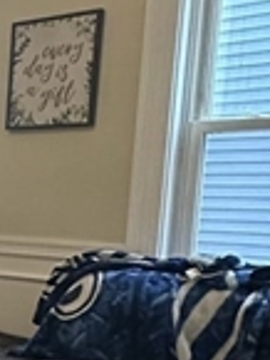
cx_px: -377
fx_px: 768
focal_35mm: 74
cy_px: 295
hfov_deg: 14.0
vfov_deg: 25.8
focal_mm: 2.22
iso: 400
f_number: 2.2
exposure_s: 1/60
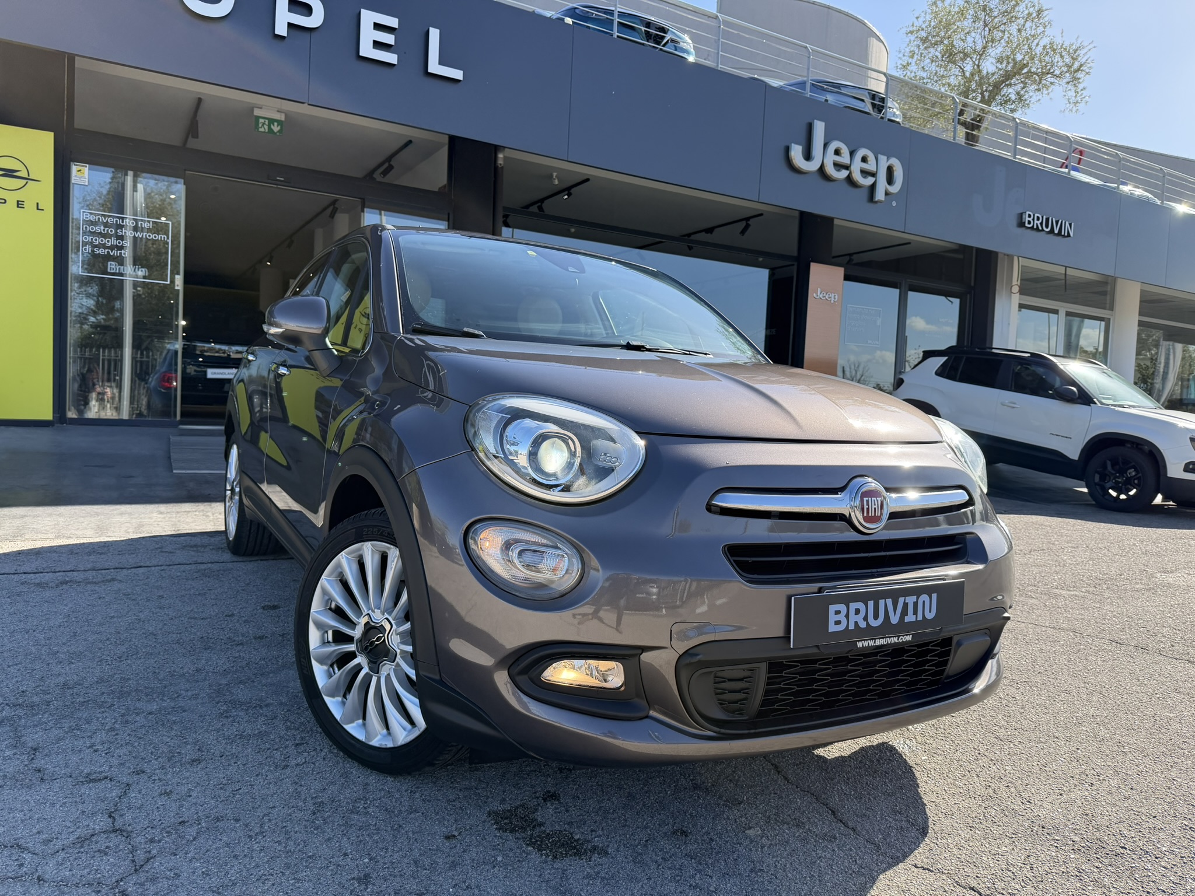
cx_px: 598
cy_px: 448
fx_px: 829
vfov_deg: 56.8
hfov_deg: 71.6
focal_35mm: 24
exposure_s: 1/1949
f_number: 1.78
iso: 100
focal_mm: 6.76
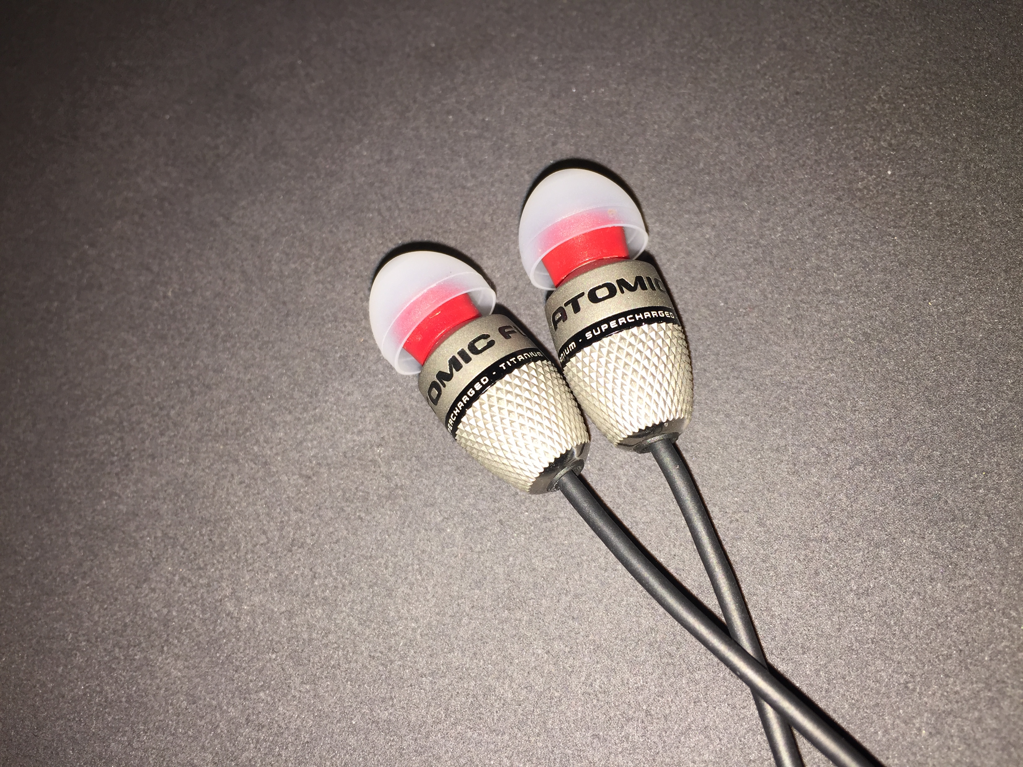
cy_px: 384
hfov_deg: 61.7
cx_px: 512
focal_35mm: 29
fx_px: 857
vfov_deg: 48.2
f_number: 2.2
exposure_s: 1/89
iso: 32
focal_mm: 4.15
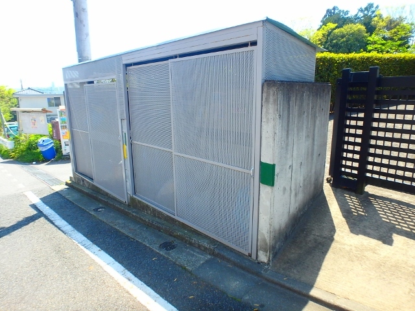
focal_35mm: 21
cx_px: 208
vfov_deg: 63.4
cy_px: 156
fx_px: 252
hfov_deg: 79.0
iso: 125
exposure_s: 1/320
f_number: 3.5
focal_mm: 3.7
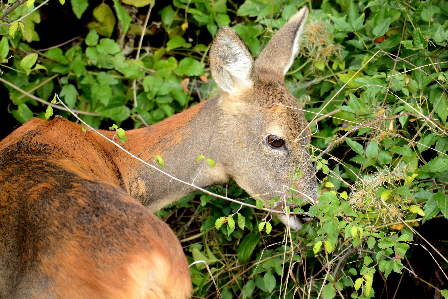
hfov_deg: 3.1
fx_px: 8399
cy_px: 150
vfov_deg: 2.0
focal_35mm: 675
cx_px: 224
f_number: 5.6
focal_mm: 450
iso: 800
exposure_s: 1/250
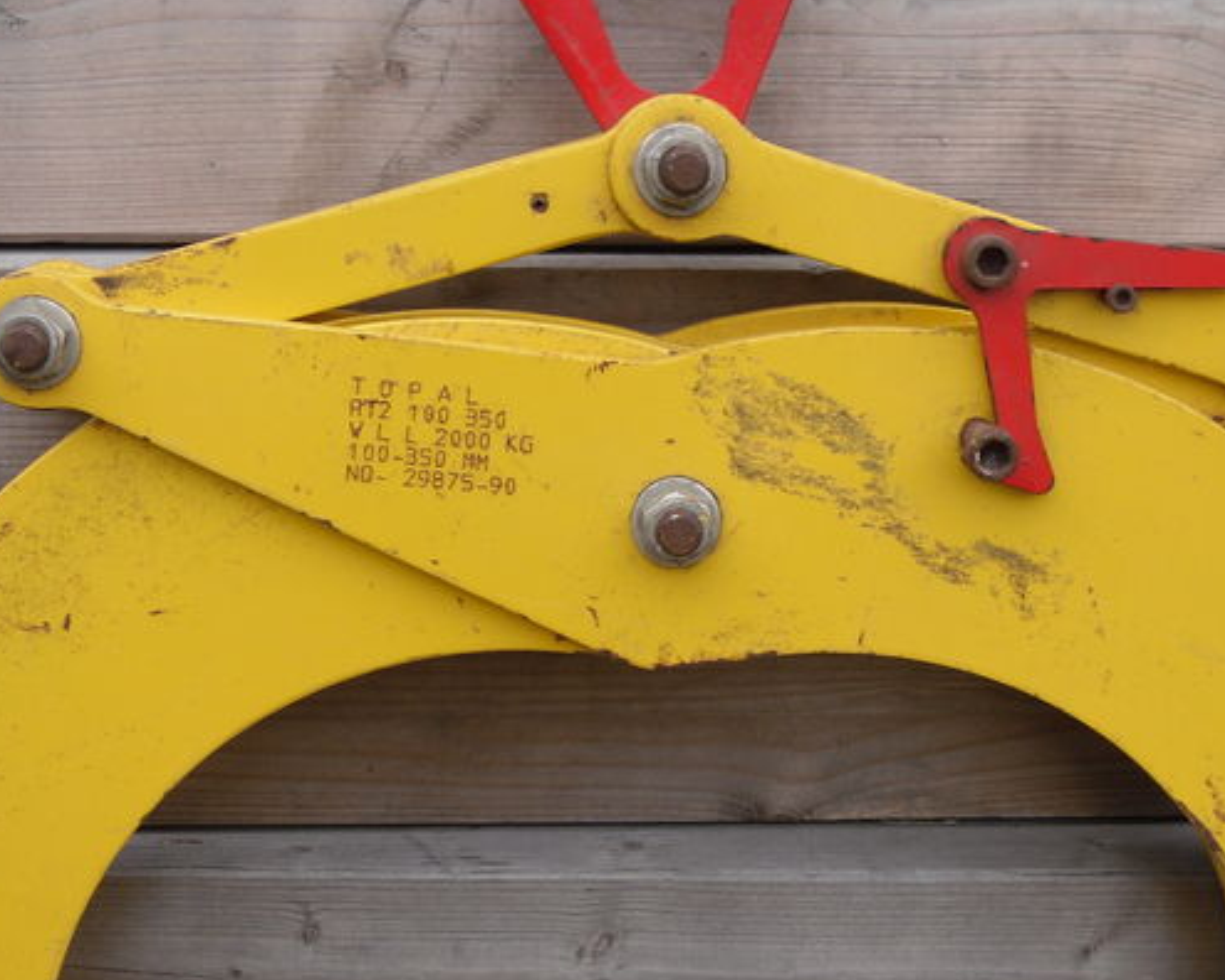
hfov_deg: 27.5
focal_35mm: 69
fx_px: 2502
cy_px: 591
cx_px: 648
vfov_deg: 22.1
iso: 80
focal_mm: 6.3
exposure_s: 1/107
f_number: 3.5
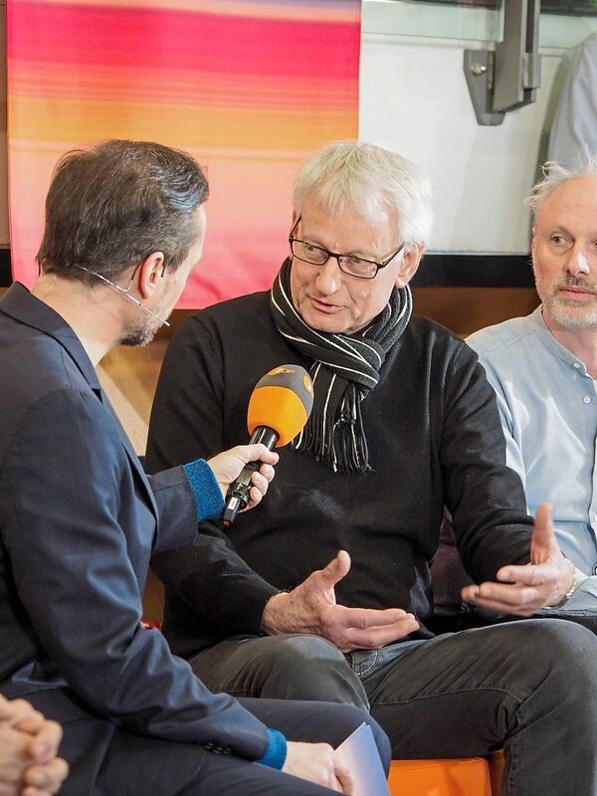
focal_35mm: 150
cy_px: 398
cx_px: 298
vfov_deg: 13.2
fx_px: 3449
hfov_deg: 9.9
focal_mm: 75
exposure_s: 1/40
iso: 1600
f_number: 4
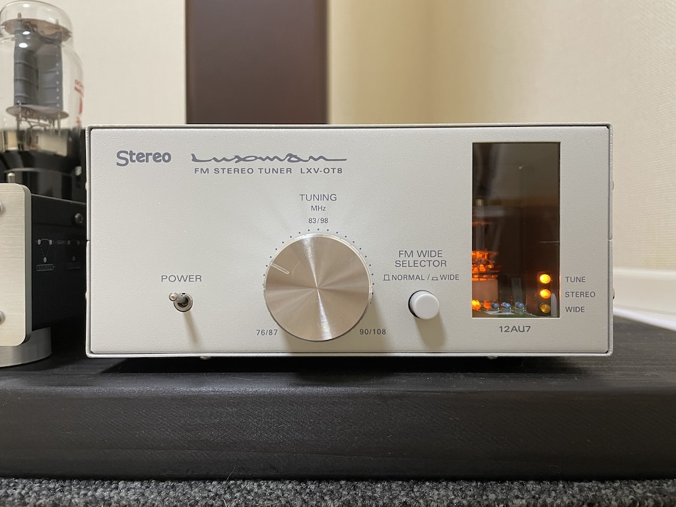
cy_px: 254
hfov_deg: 67.3
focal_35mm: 26
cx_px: 338
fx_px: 508
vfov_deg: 53.1
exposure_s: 1/60
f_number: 1.6
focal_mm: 4.2
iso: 250
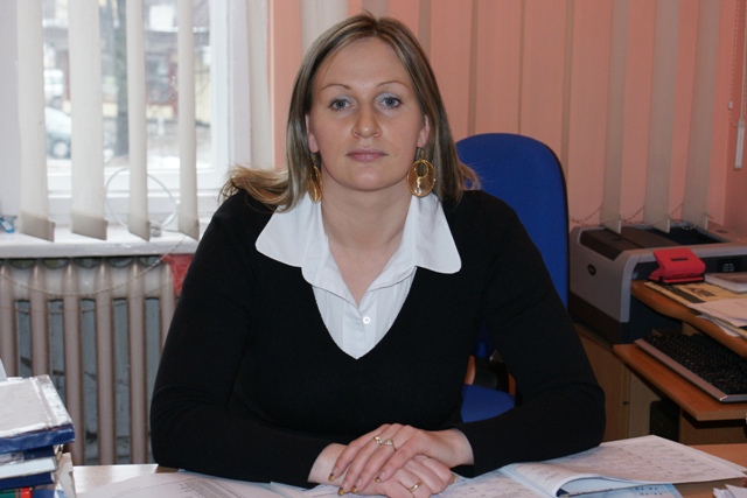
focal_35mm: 75
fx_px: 1557
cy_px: 249
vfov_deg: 18.2
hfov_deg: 27.0
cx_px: 374
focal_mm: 50
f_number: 5.6
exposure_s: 1/80
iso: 800
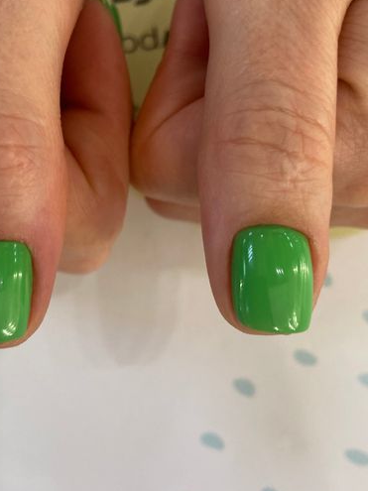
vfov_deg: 44.8
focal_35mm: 42
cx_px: 142
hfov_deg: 34.2
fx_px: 596
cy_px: 247
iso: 80
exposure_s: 1/100
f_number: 1.8
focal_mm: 4.25
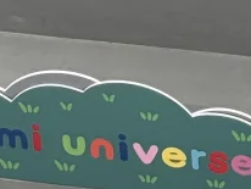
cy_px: -635
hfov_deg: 5.9
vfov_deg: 4.1
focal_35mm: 335
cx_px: 89
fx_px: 2432
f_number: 1.78
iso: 64
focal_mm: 6.76
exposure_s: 1/247
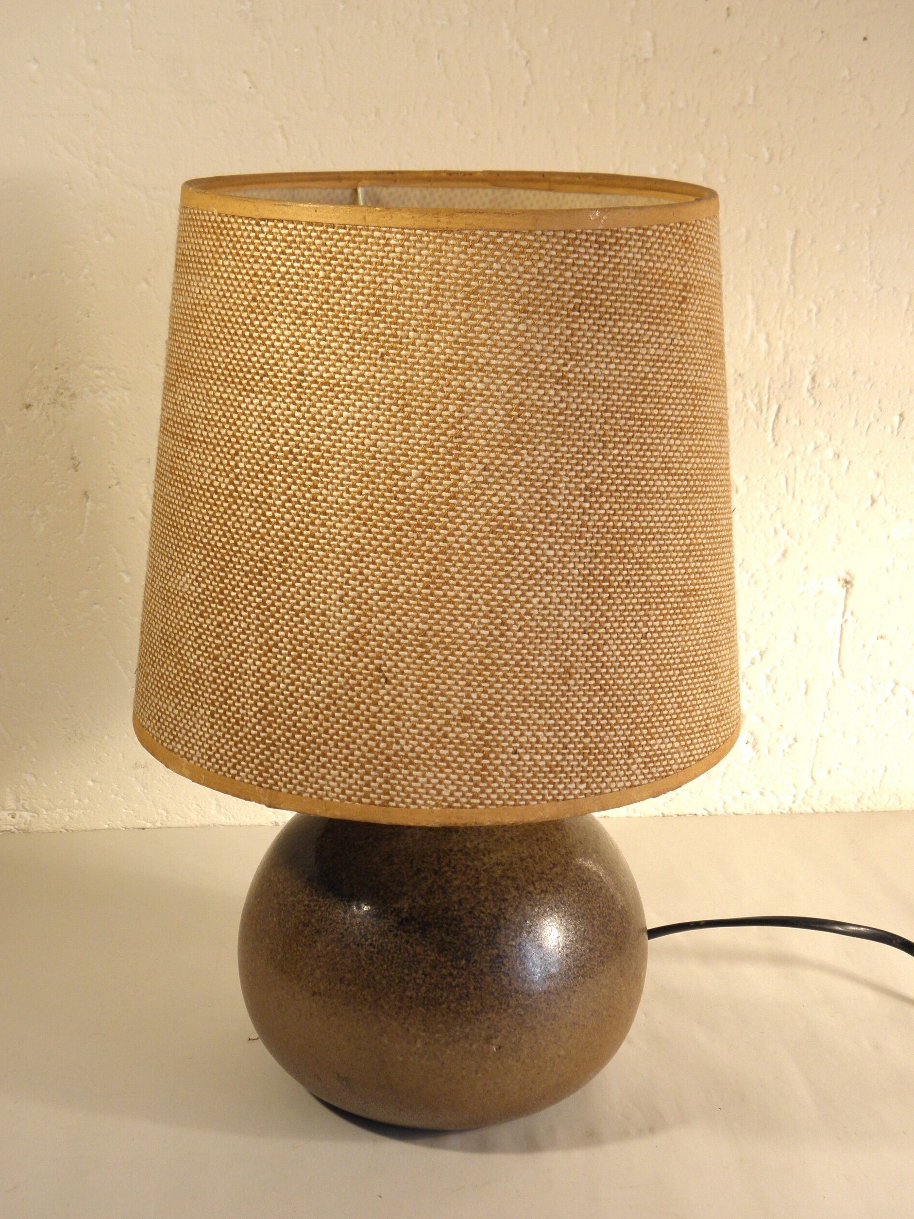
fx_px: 1796
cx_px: 461
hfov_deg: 28.6
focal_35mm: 51
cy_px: 601
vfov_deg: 37.5
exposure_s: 1/50
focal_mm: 9.1
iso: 125
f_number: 4
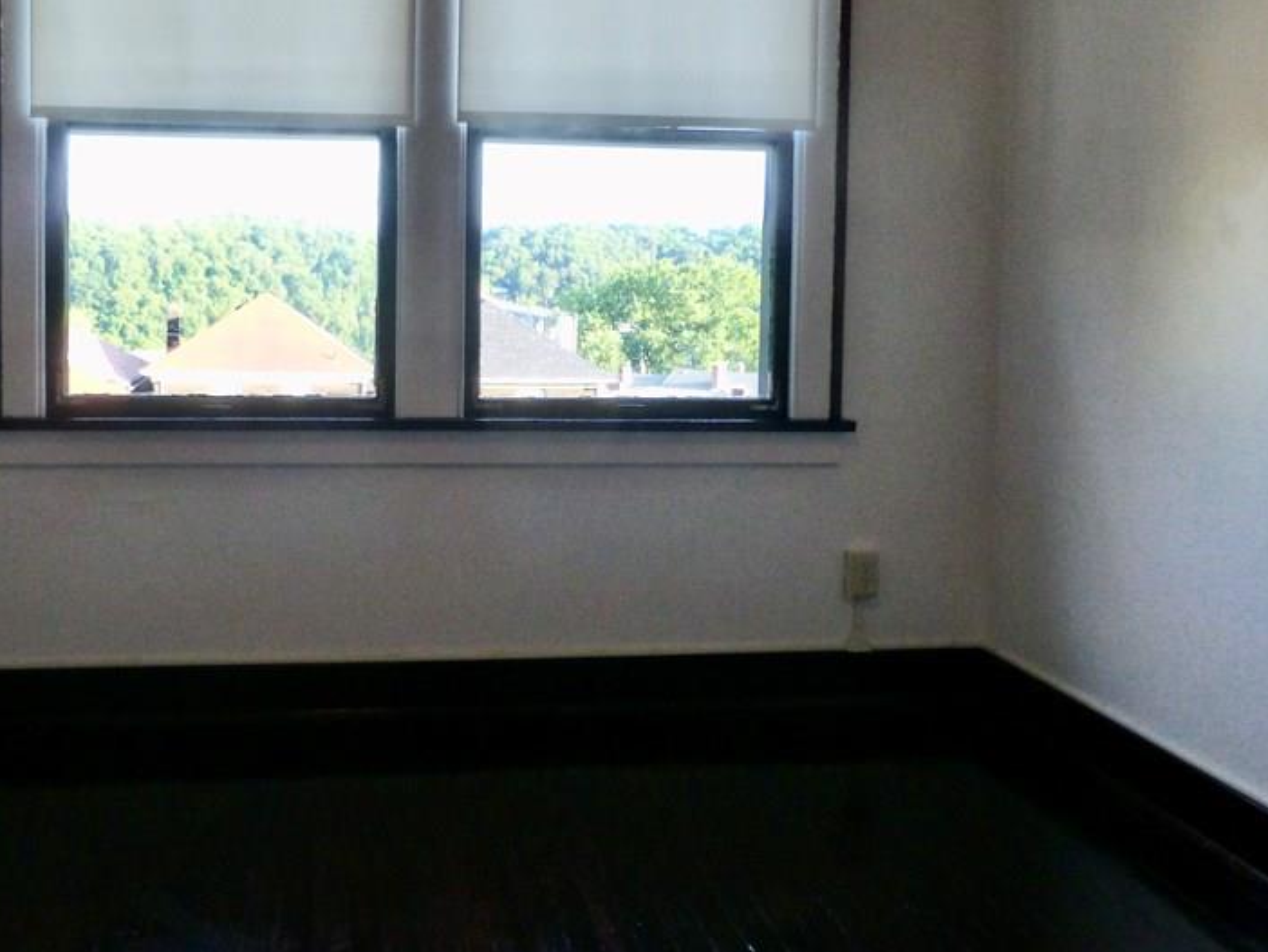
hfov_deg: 51.8
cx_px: 446
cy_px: 345
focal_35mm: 35
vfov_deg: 40.4
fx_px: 1283
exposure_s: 1/60
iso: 320
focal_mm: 4.3
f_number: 3.3
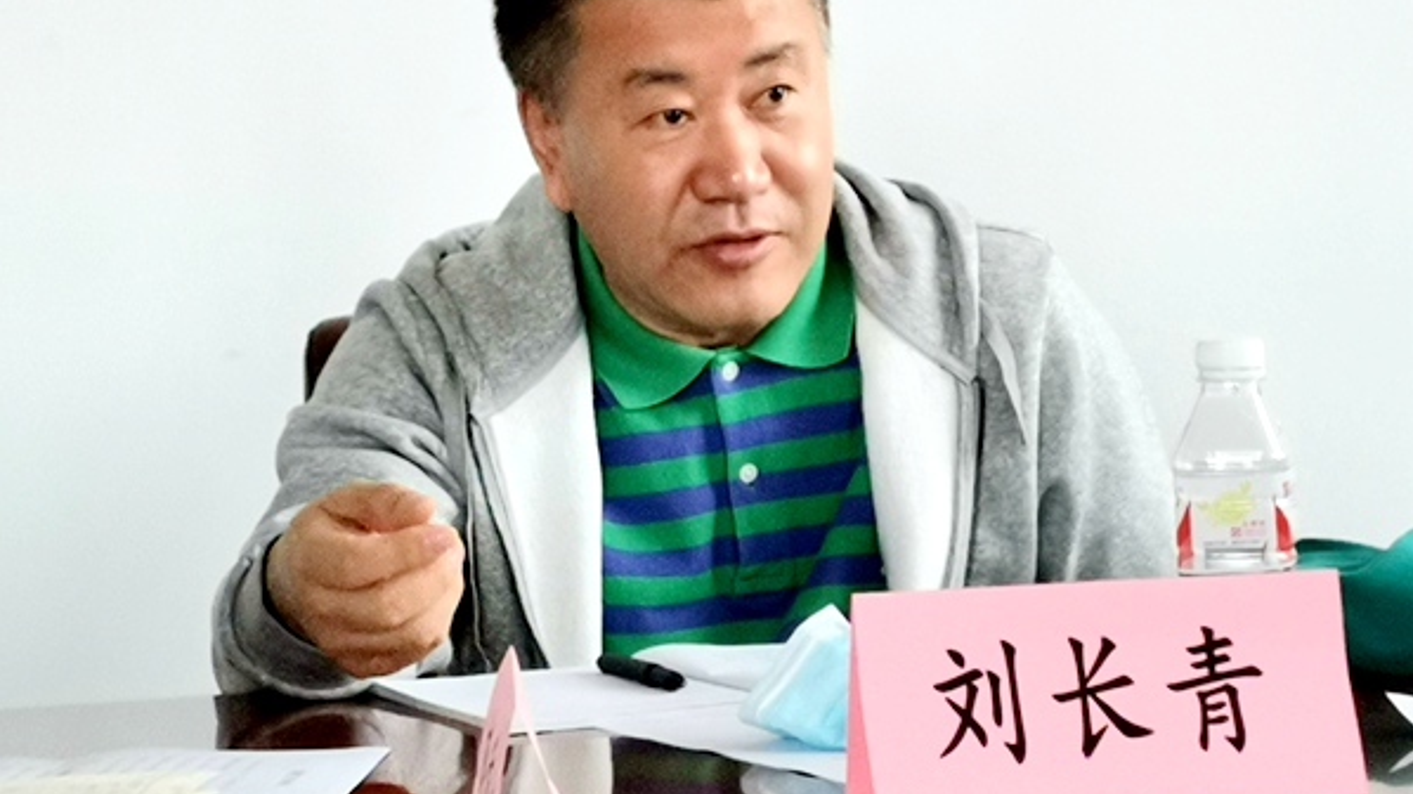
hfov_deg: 18.3
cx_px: 706
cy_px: 286
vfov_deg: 10.3
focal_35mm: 117
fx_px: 4382
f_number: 1.8
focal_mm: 4.75
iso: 125
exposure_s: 1/100
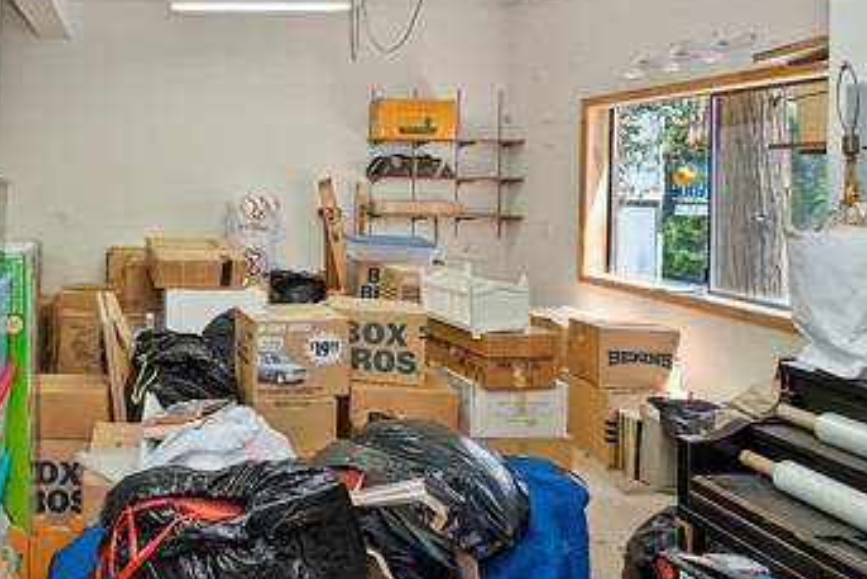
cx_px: 164
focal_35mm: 28
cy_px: 178
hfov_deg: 59.9
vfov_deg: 45.5
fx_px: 675
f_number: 8
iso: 400
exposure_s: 1/30
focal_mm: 10
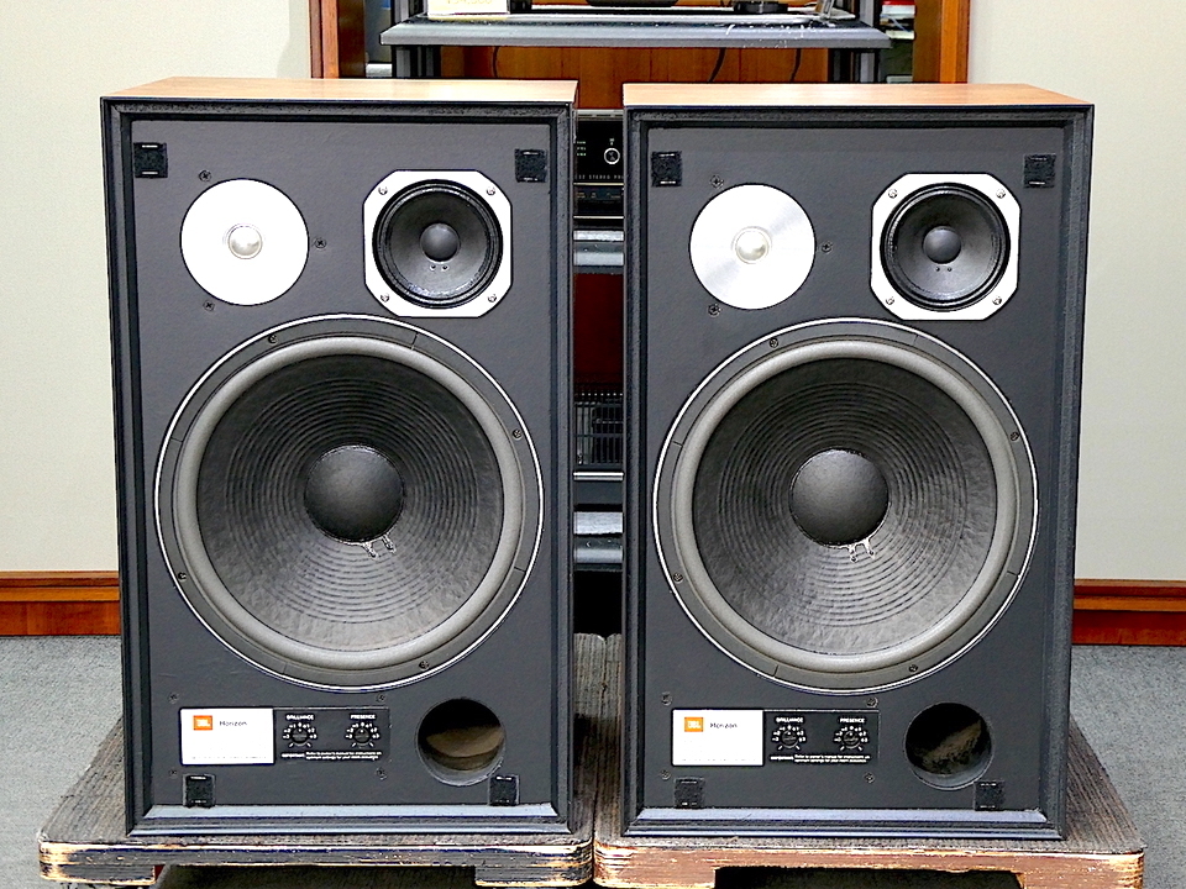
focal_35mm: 65
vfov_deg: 22.6
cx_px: 593
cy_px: 444
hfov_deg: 29.8
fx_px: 2227
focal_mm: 11.7
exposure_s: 1/8
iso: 200
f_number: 4.4
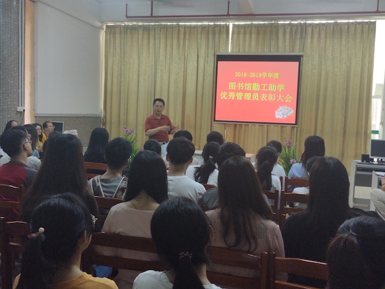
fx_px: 289
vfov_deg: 53.0
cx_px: 192
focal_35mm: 26
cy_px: 144
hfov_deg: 67.3
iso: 913
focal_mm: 4.77
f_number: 1.75
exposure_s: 1/50
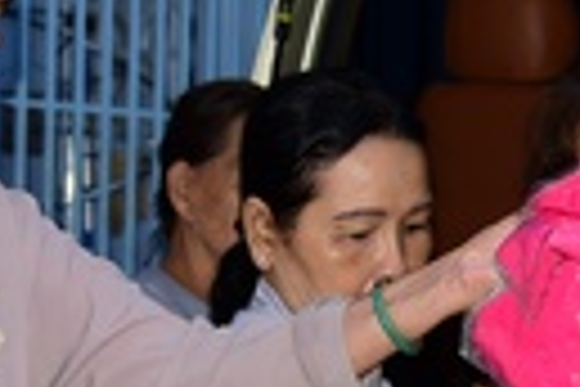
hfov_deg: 13.0
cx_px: 602
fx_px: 2513
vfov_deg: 8.7
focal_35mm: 156
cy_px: 396
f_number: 4
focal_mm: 31
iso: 320
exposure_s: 1/60
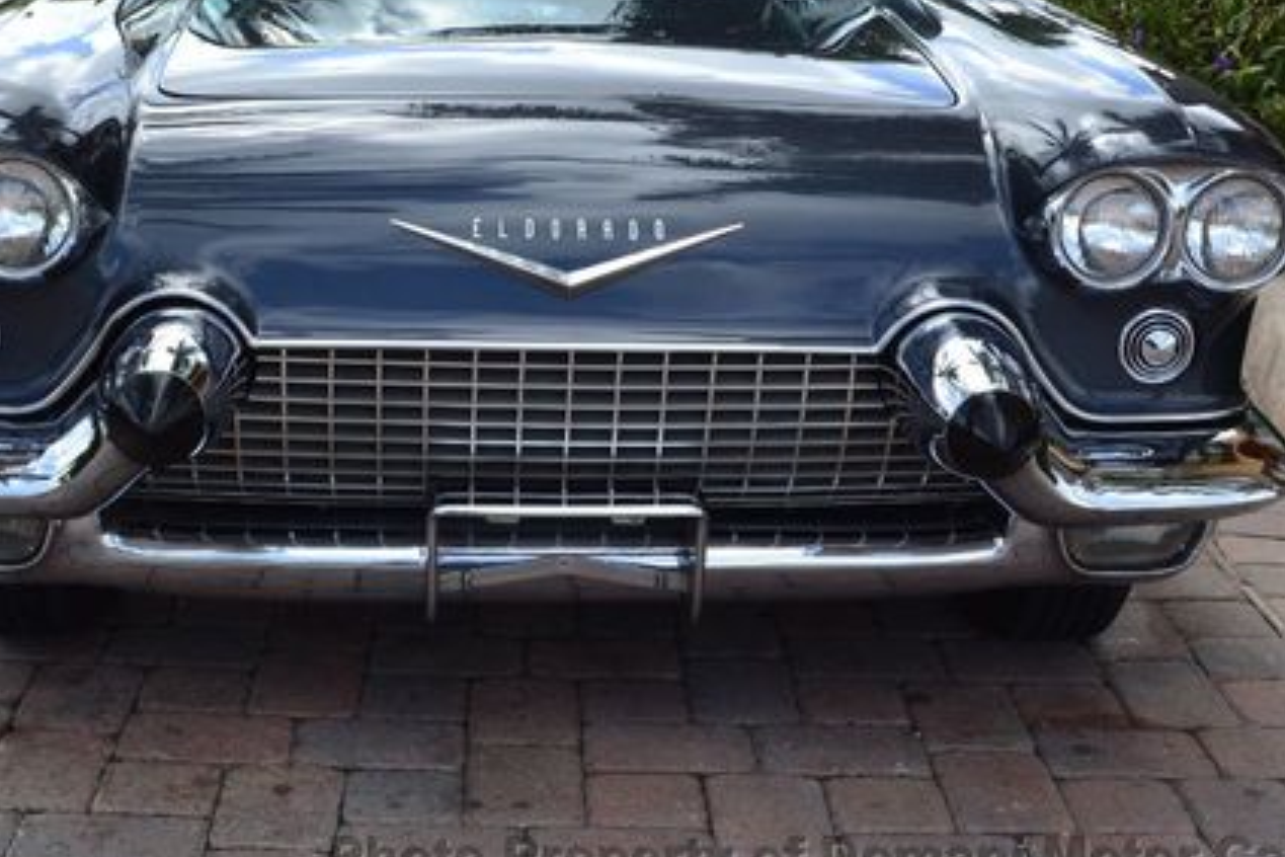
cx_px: 580
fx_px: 2106
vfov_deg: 22.9
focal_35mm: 59
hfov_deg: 33.9
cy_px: 269
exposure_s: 1/250
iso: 400
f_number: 10
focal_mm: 26
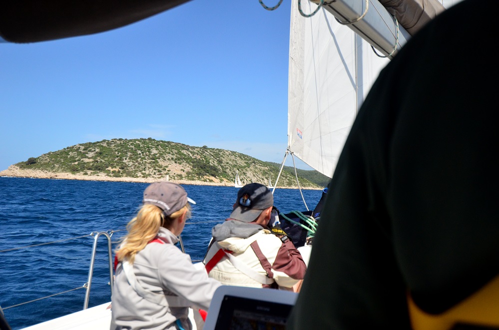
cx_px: 250
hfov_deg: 53.2
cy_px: 165
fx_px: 498
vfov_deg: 36.7
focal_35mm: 36
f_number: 4.5
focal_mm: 24
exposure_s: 1/8000
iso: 1000
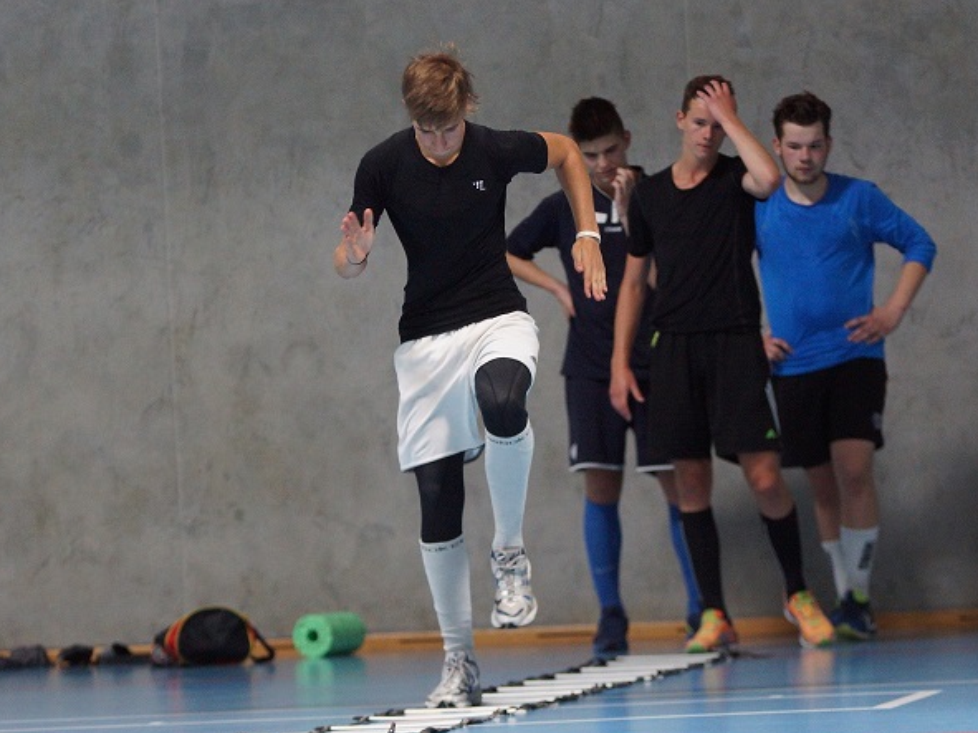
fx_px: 6723
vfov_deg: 6.2
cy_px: 374
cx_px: 477
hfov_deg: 8.3
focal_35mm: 238
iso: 1600
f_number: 2.8
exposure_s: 1/200
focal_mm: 130
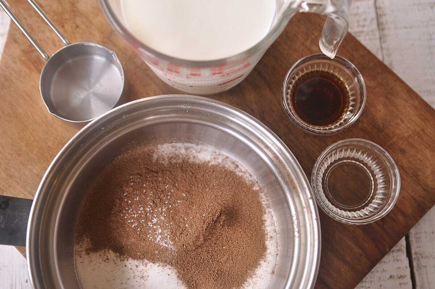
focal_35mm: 48
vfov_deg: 28.0
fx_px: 579
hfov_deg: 41.2
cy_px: 144
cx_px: 218
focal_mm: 32
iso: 400
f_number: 3.2
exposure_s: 1/160
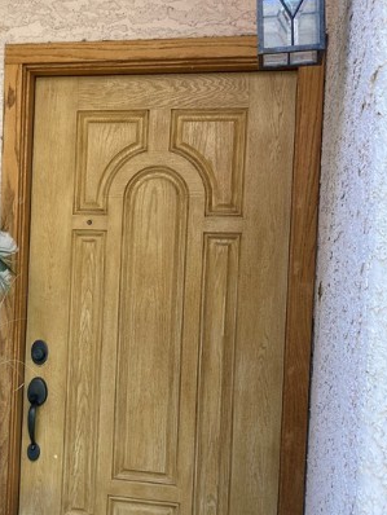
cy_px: 308
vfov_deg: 35.4
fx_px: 804
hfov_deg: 26.5
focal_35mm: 54
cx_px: 72
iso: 40
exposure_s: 1/121
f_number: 1.8
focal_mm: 3.99
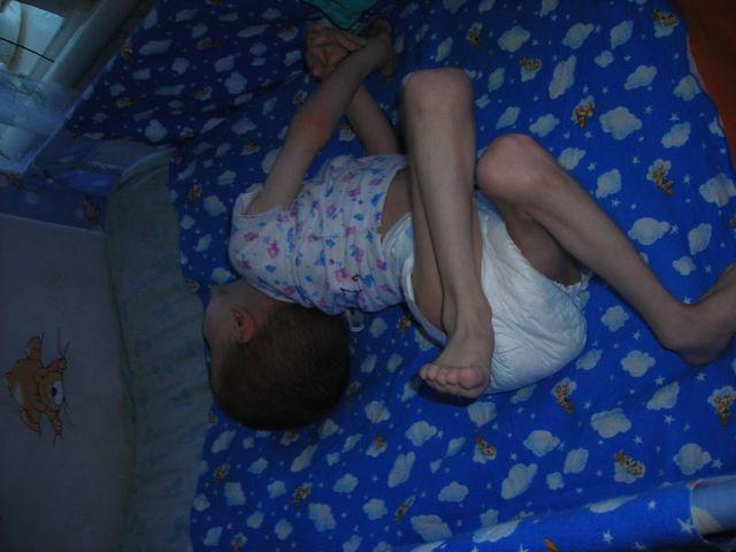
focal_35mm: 38
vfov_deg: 37.7
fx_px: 808
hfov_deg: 49.0
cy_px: 276
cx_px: 368
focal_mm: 6.3
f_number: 3.2
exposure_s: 1/60.1
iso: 50
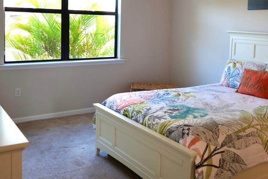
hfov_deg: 44.2
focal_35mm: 44
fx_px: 328
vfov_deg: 30.1
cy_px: 49
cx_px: 162
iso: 200
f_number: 4
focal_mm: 29
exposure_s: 1/60
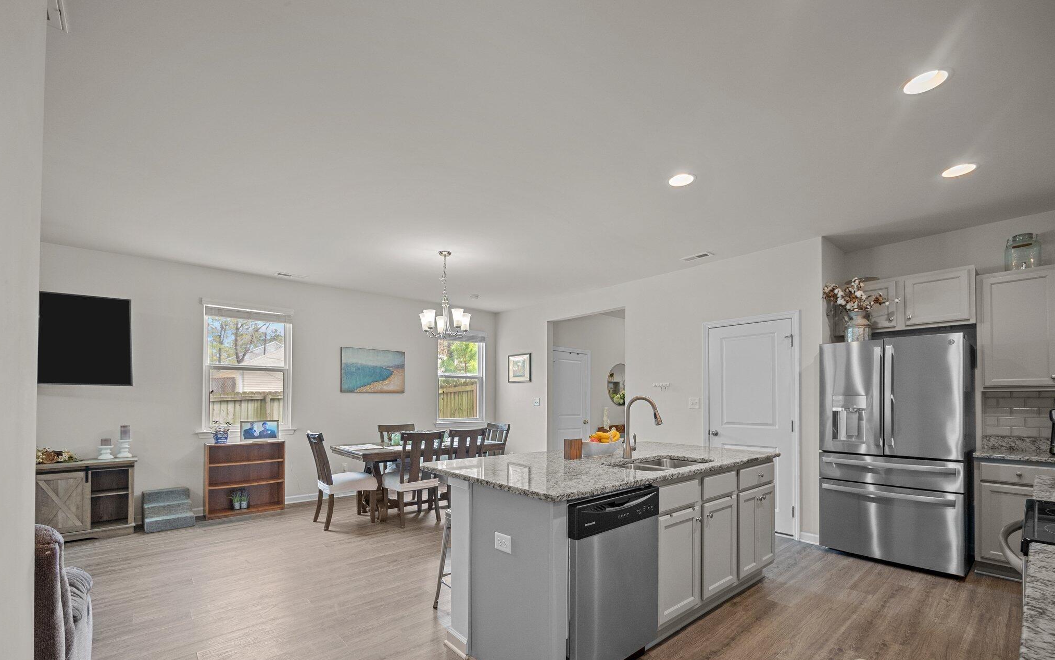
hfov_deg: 101.5
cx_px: 526
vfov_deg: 74.1
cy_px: 392
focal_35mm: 15
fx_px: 431
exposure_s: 1/15
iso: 400
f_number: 4
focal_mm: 7
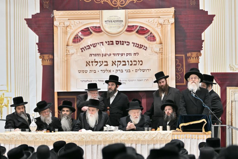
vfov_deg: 7.6
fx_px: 1190
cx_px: 119
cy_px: 80
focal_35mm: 180
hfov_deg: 11.4
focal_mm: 120
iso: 400
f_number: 2.8
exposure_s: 1/125
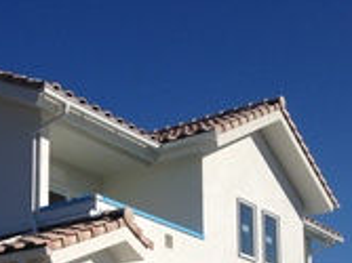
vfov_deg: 16.8
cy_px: 311
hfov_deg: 22.4
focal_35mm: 84
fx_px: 854
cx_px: 2
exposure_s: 1/3067
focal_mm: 4.28
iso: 50
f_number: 2.4
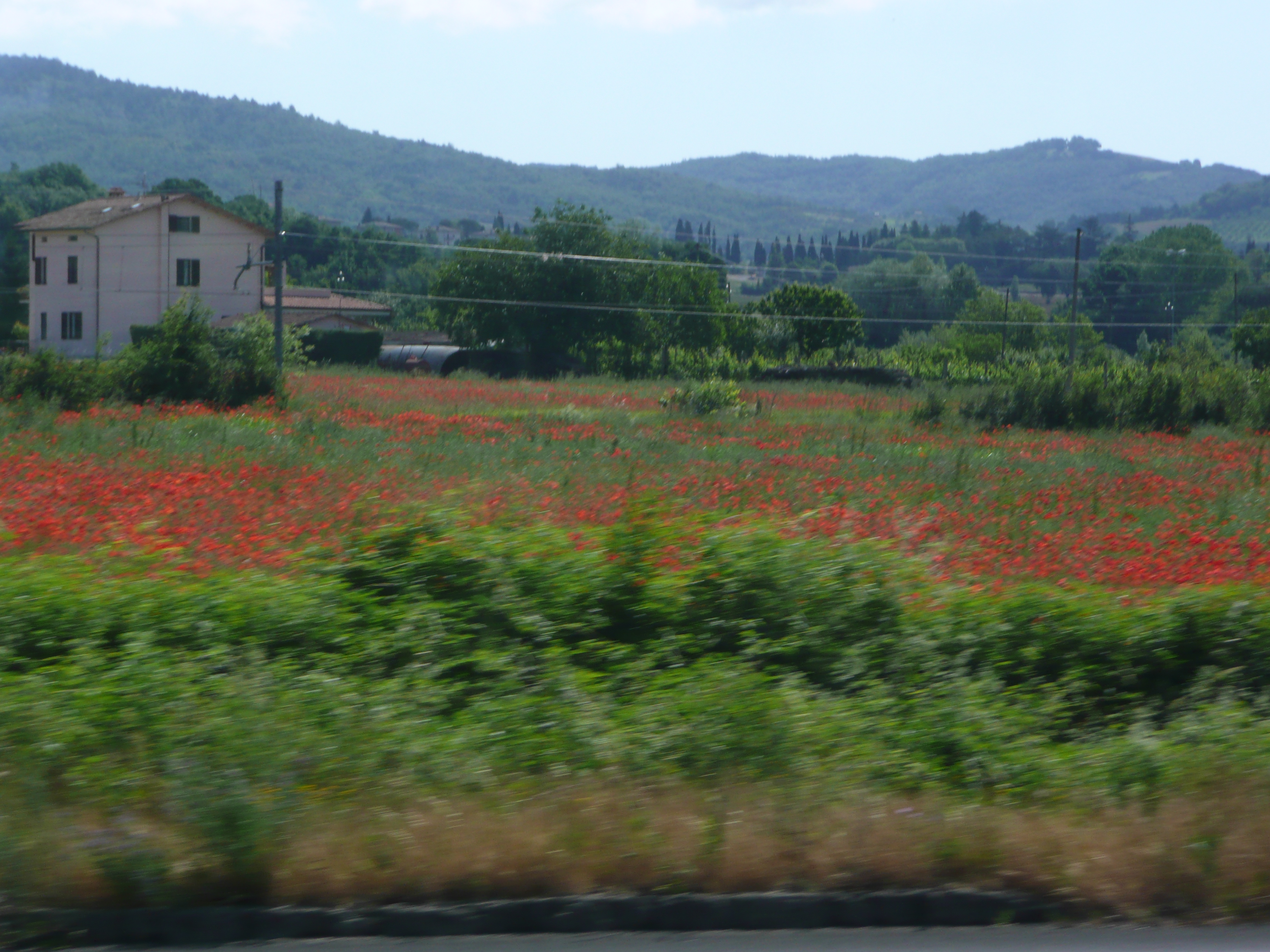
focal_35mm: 119
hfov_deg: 16.6
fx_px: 4366
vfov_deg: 12.5
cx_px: 635
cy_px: 476
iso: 100
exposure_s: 1/320
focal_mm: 19.5
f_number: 4.7
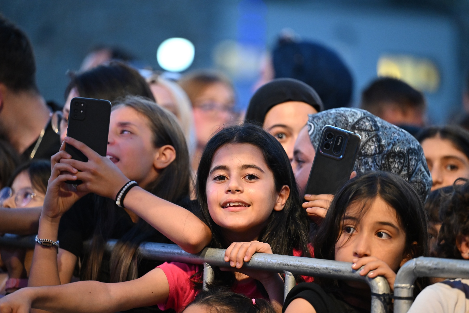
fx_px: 2605
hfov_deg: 10.3
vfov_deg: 6.9
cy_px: 156
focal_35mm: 200
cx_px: 234
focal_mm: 200
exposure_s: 1/160
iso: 5000
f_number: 2.8
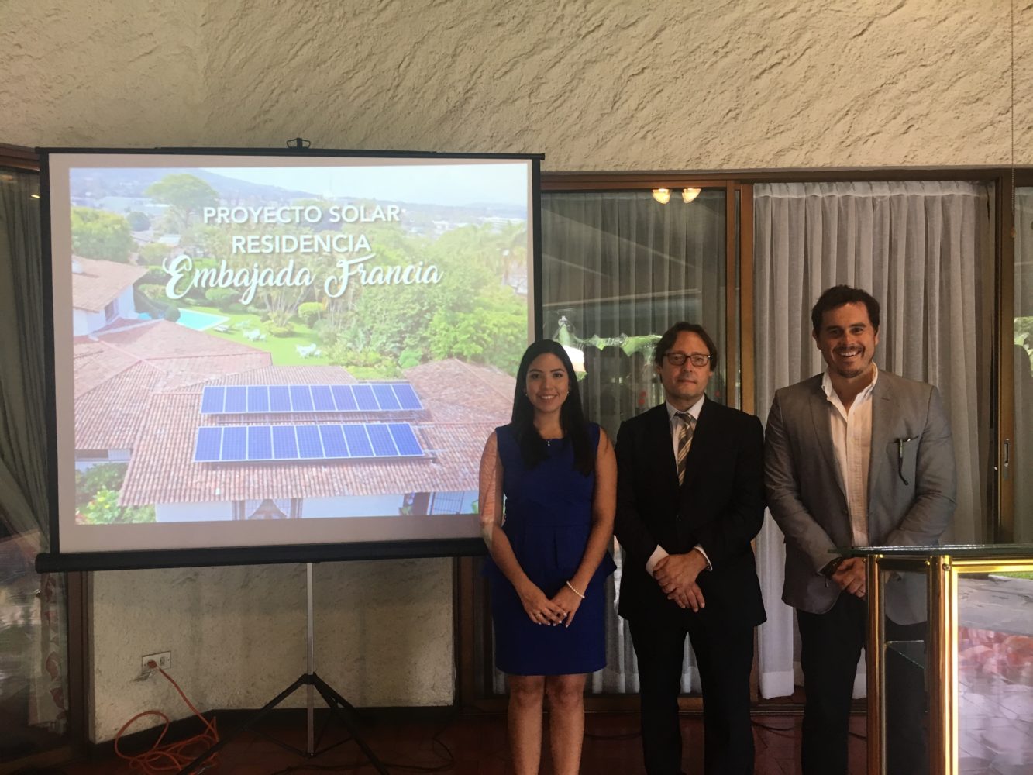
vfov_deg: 48.2
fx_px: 865
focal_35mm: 29
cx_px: 516
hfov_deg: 61.7
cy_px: 388
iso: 40
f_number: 2.2
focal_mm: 4.15
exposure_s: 1/30
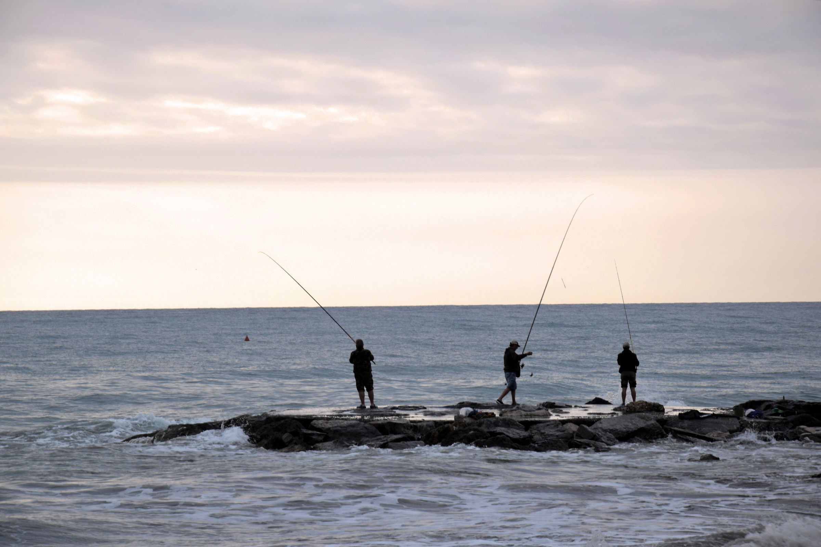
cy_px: 274
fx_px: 3352
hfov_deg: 14.0
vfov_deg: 9.3
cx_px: 410
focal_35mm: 147
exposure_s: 1/100
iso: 160
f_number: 8
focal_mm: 98
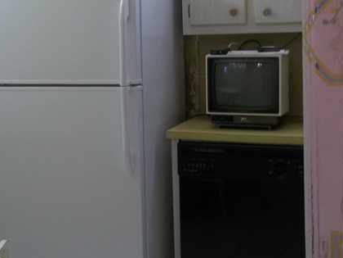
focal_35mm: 61
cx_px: 123
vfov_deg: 23.9
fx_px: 604
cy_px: 88
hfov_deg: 31.5
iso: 151
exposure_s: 1/30
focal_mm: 5.7
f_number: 2.9
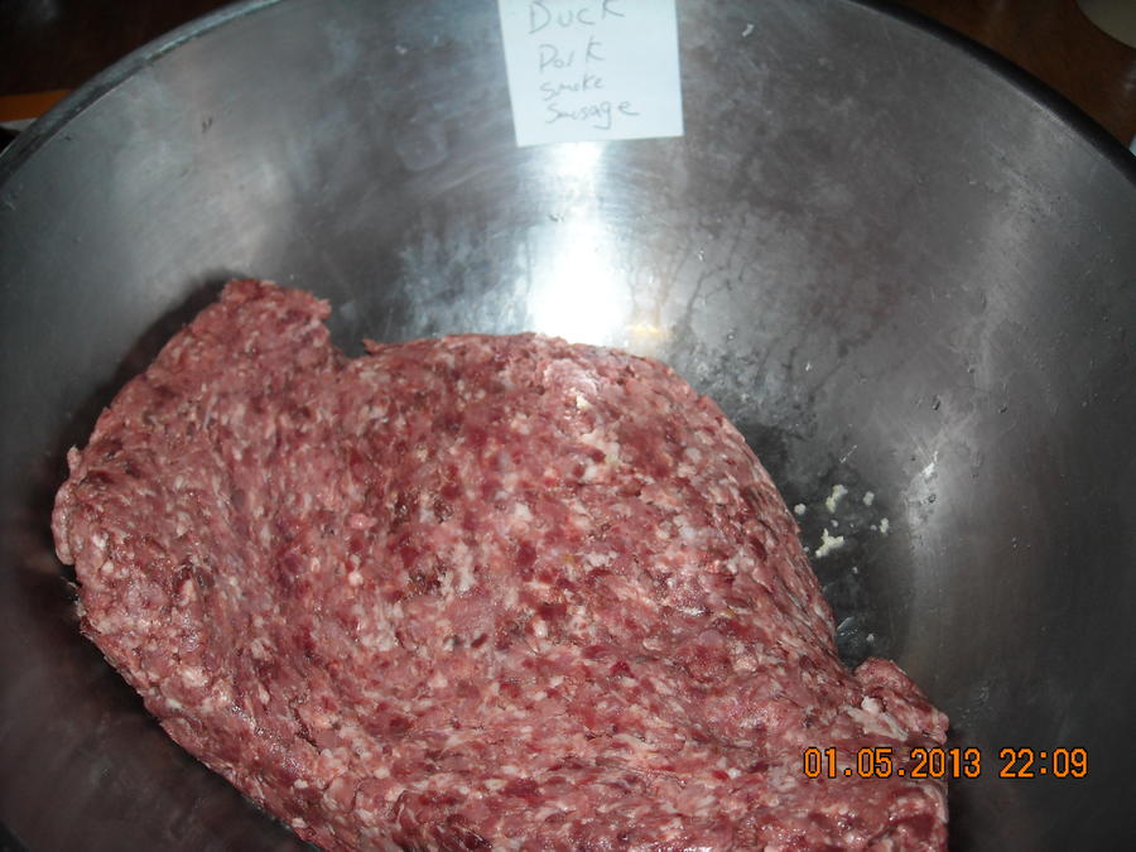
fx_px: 1149
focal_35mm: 35
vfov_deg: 40.7
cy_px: 426
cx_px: 568
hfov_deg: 52.6
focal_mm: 5.7
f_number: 2.8
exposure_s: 1/60
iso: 200
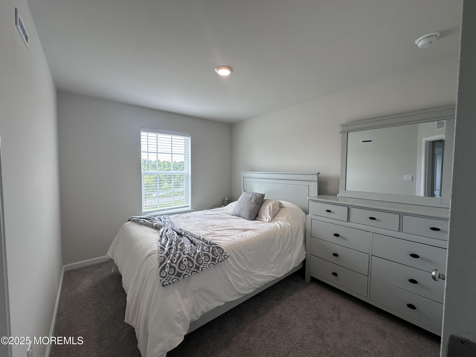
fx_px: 193
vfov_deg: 85.7
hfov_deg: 102.1
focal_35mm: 14
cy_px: 178
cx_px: 238
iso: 50
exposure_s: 1/120
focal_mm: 2.22
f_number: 2.2
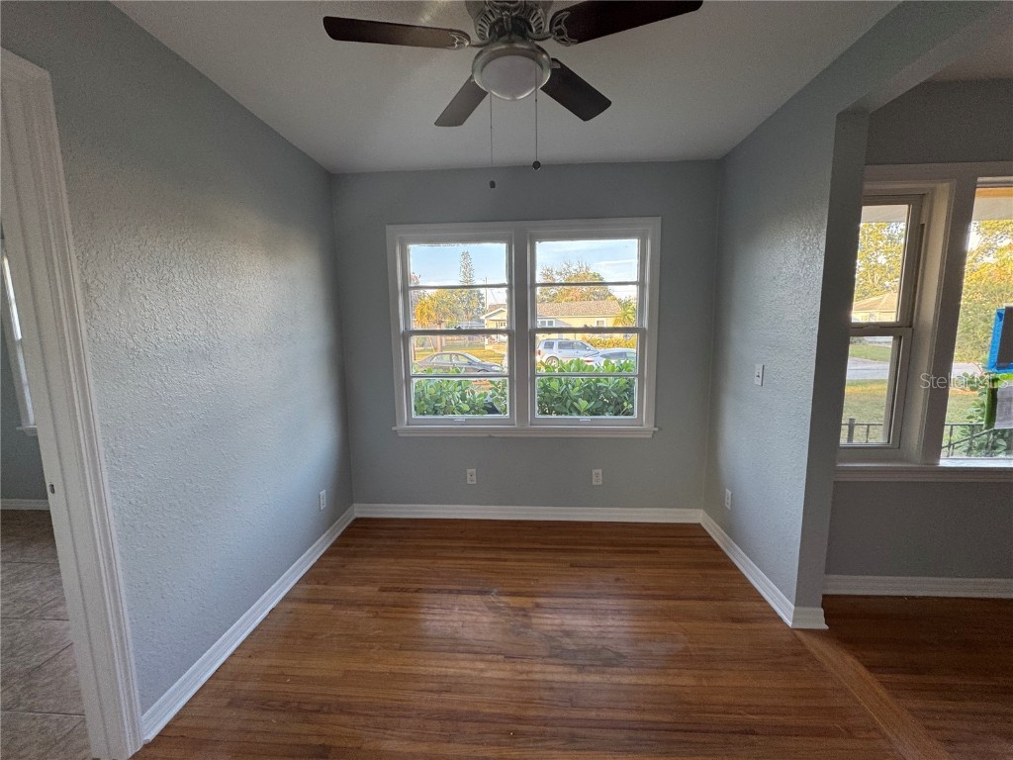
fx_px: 410
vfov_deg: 85.7
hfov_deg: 102.1
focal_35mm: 14
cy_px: 380
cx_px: 506
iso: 80
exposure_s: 1/120
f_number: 2.2
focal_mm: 2.22
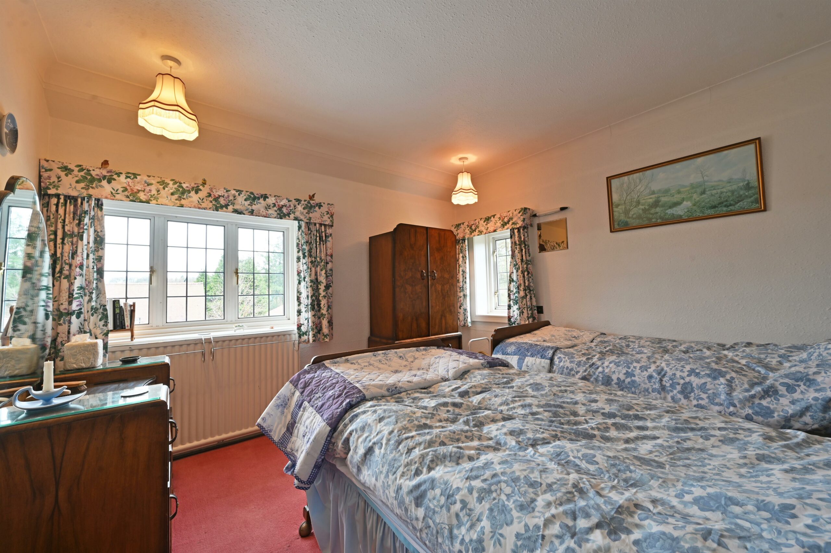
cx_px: 416
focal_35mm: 14
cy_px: 276
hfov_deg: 104.3
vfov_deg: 81.1
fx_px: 323
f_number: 10
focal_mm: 14
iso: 125
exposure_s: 1/3
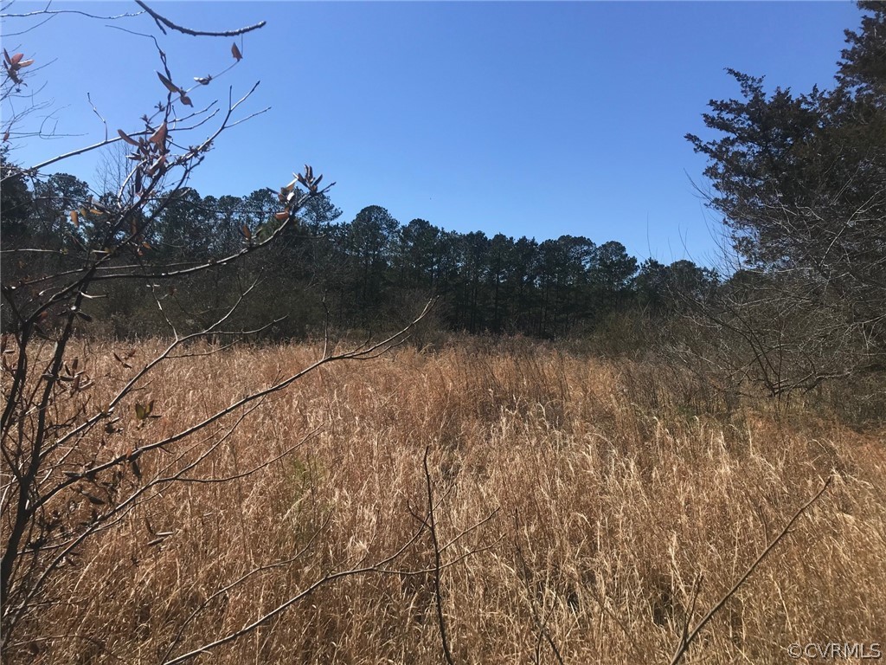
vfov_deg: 49.7
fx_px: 717
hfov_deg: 63.4
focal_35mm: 28
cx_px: 443
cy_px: 332
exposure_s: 1/2740
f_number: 1.8
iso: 20
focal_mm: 3.99
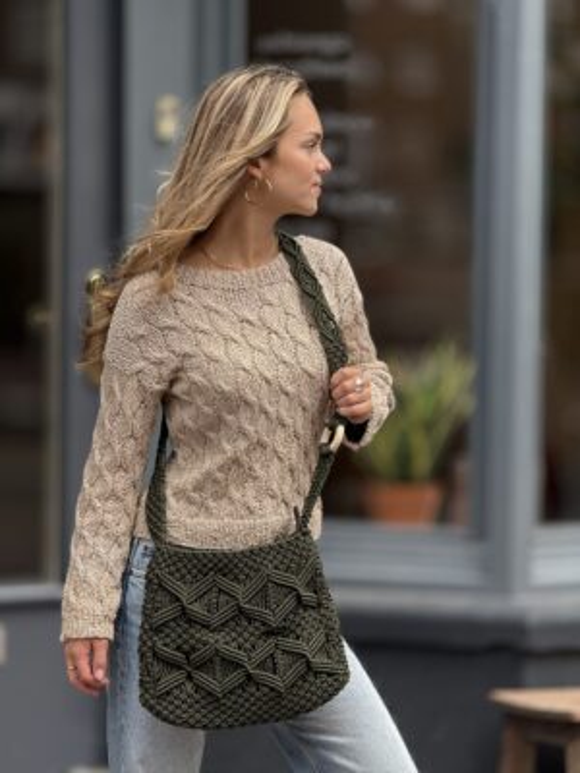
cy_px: 386
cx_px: 290
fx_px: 2681
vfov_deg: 16.4
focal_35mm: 120
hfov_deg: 12.3
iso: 64
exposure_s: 1/346
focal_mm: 15.66
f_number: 2.8
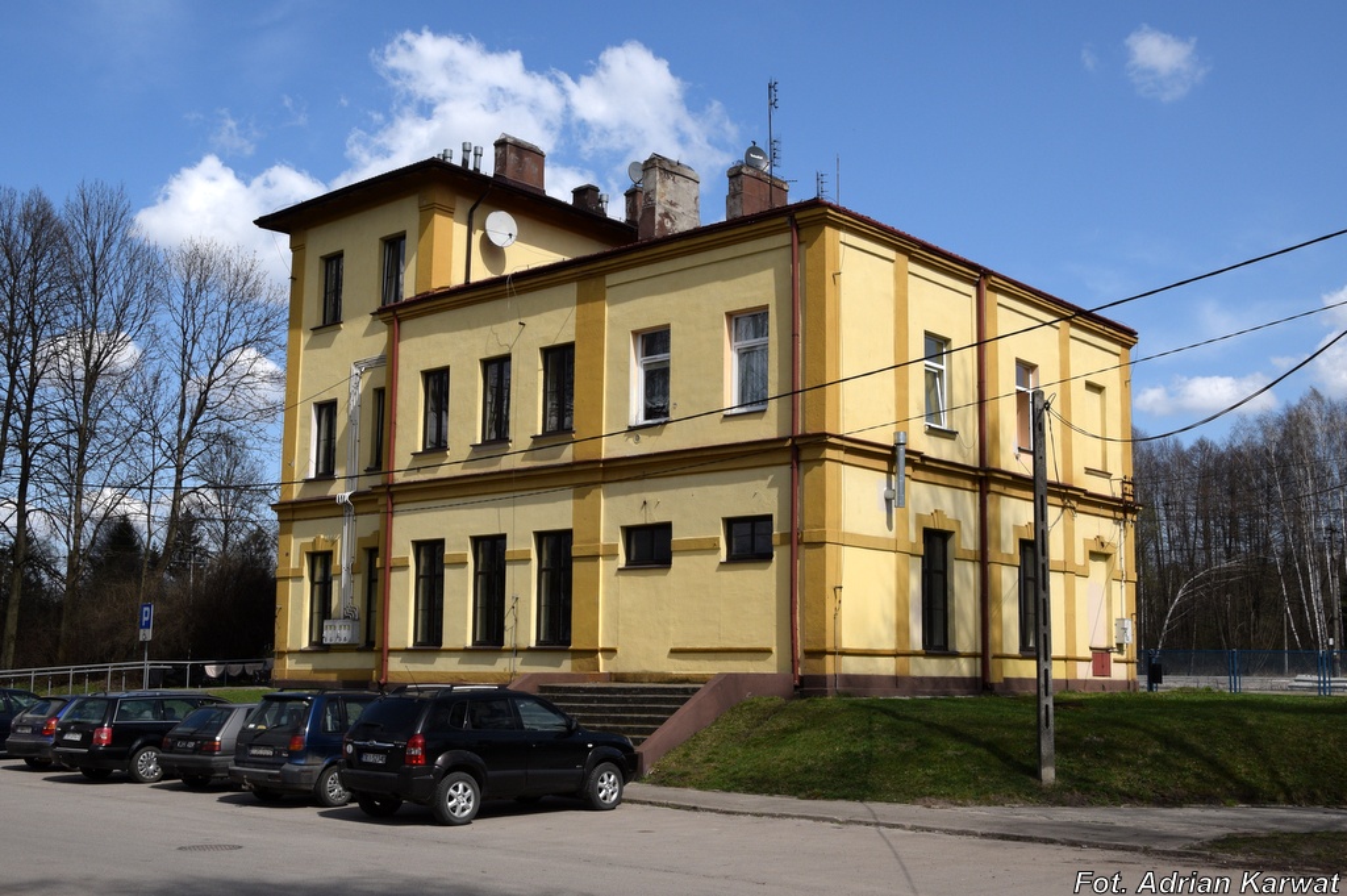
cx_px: 674
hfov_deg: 53.2
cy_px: 448
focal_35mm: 36
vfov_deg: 36.8
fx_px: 1346
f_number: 11
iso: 200
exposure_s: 1/500
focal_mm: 24
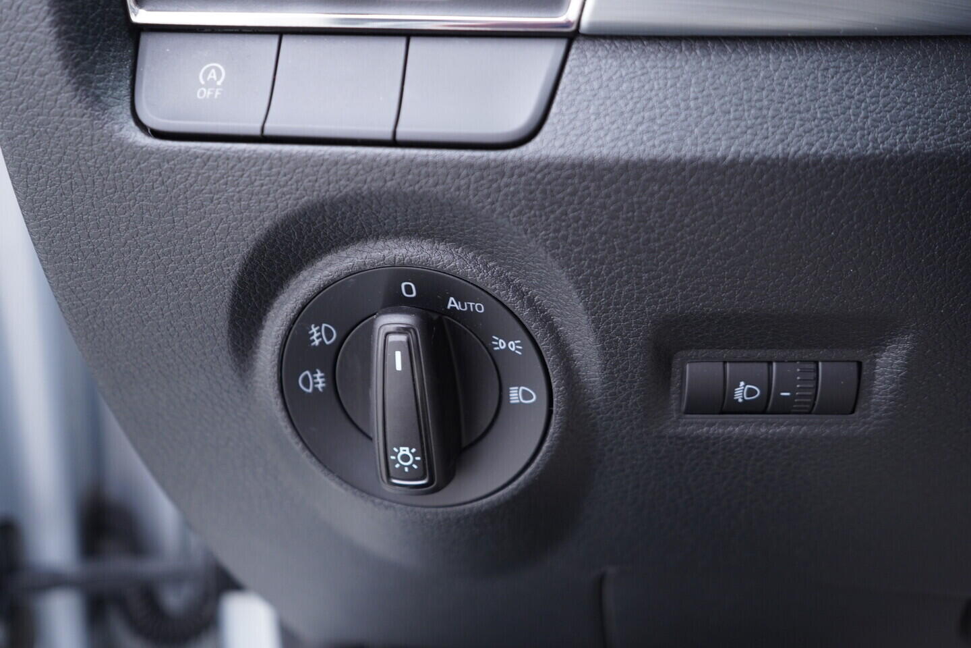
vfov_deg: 36.9
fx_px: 971
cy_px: 324
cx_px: 486
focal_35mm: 36
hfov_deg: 53.1
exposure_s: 1/40
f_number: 2.8
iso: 320
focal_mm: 24
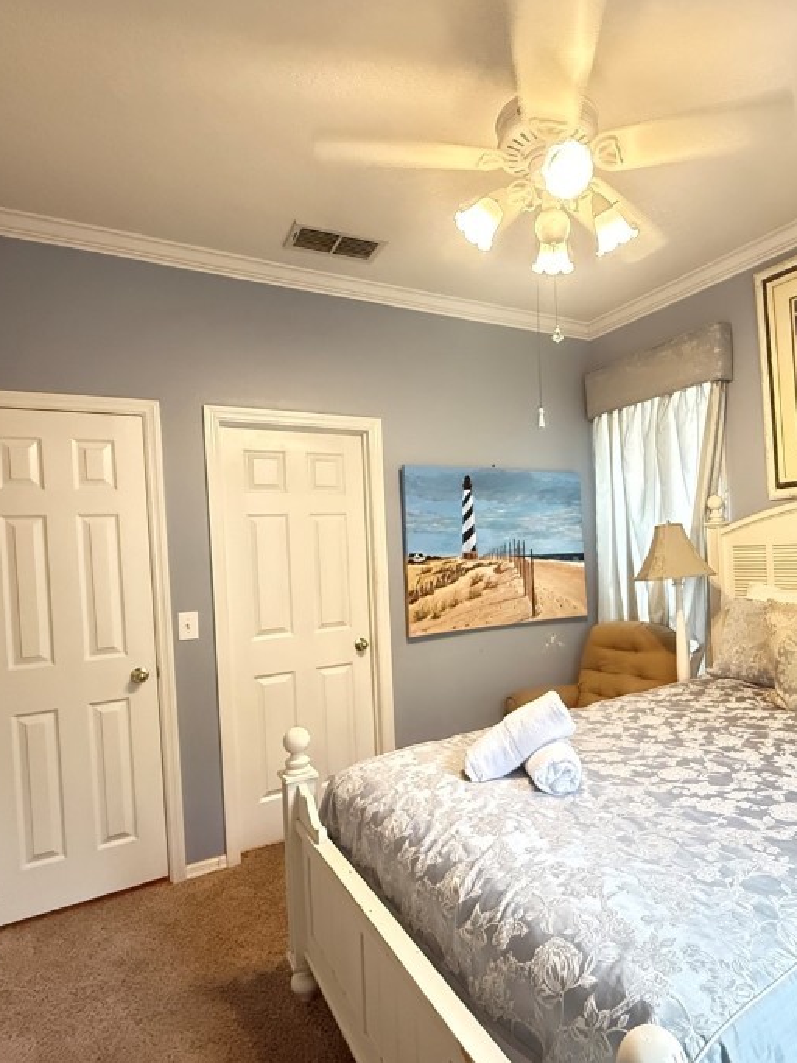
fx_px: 645
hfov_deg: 62.0
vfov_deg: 79.0
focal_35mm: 21
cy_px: 546
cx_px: 528
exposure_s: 1/60
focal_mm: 2.22
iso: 1250
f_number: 2.2
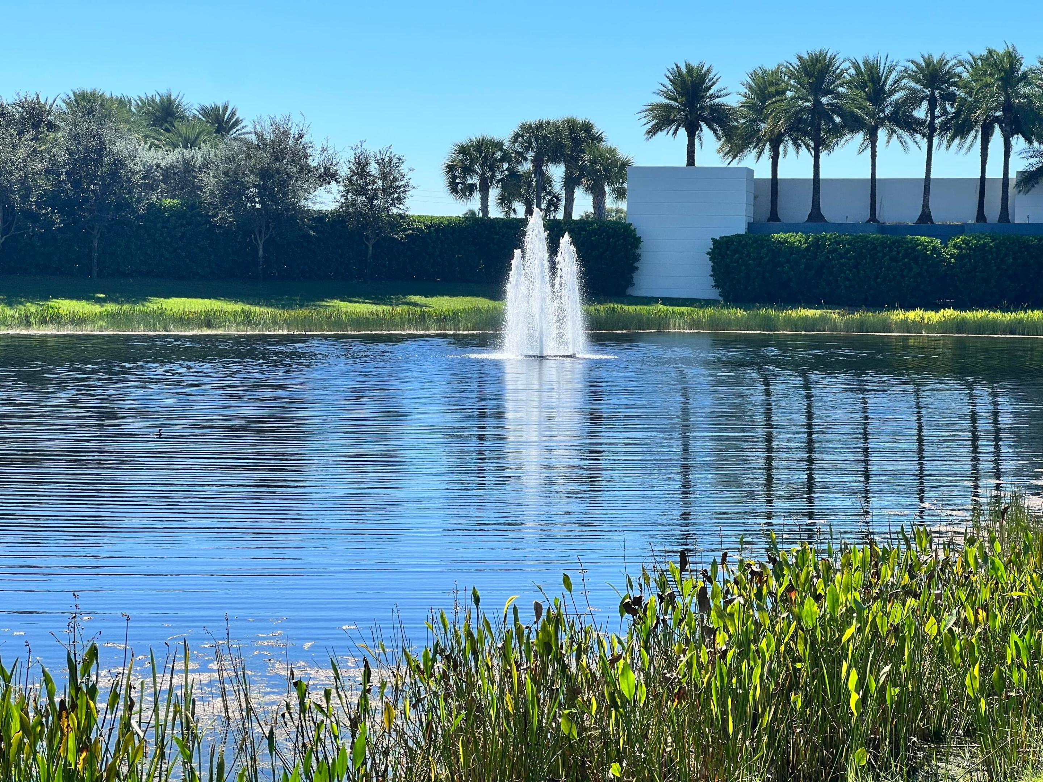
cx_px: 522
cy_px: 391
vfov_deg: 19.1
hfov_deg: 25.3
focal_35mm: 77
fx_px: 2320
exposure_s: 1/708
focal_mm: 9
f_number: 2.8
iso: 32
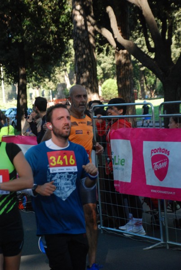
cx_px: 90
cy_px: 135
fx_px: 844
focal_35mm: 112
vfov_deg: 18.1
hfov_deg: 12.2
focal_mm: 75
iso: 1000
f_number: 5.6
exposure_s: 1/400
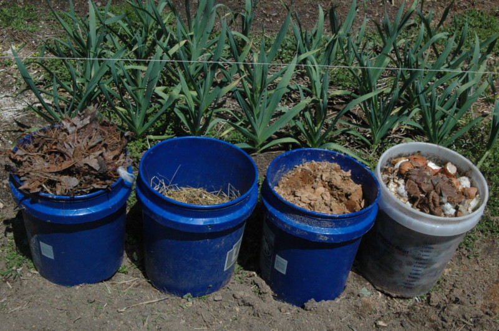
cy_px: 166
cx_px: 250
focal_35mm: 42
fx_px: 581
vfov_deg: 31.8
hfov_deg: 46.5
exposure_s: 1/640
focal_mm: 28
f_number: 13
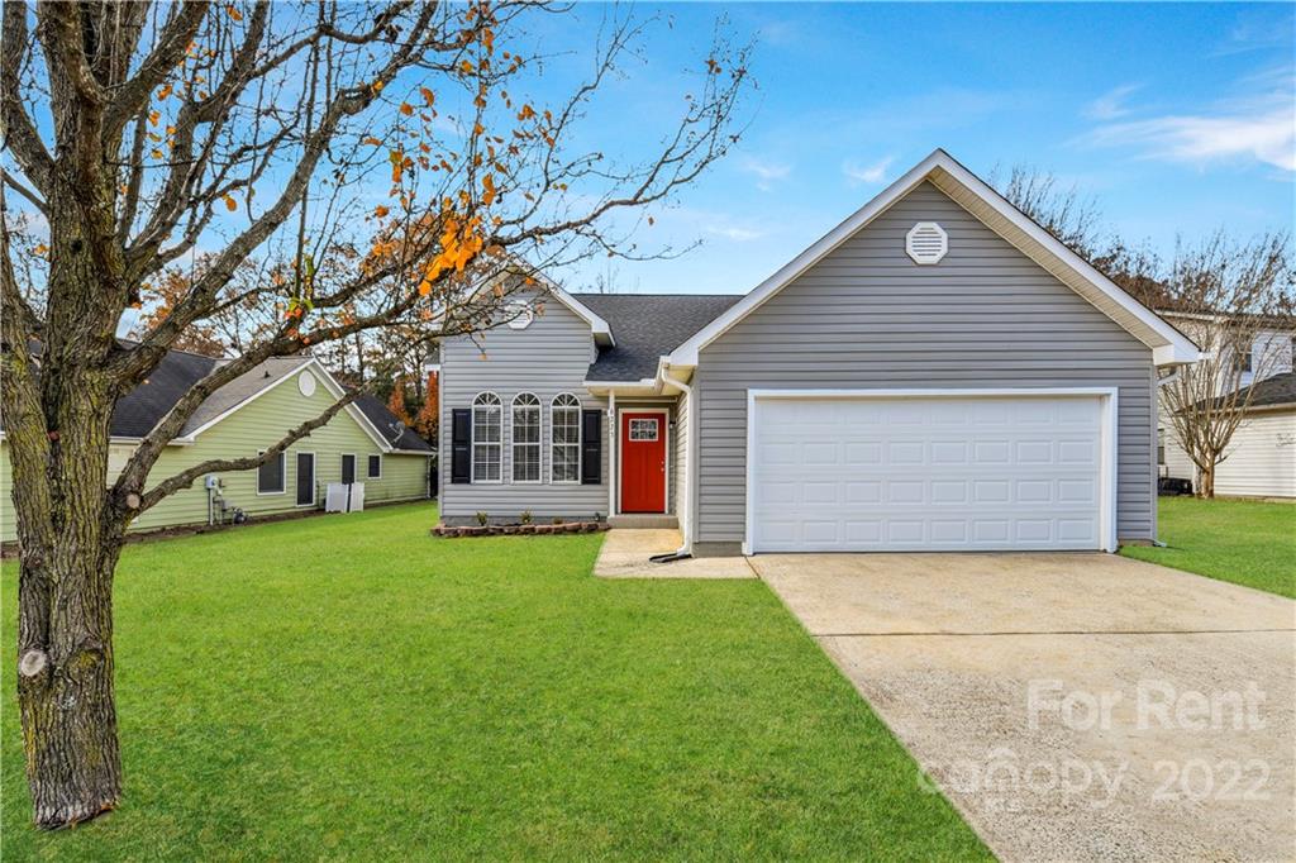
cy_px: 432
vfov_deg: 77.3
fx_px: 540
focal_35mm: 15
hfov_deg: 100.4
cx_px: 648
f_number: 8
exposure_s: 1/250
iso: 320
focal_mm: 15
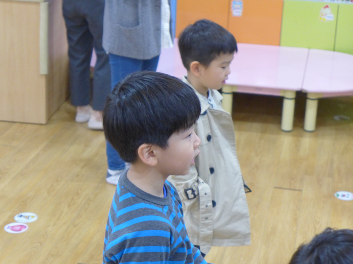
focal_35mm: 90
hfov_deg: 21.8
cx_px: 176
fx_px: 918
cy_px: 132
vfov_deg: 16.4
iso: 800
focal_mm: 17.7
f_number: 2.3
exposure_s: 1/160
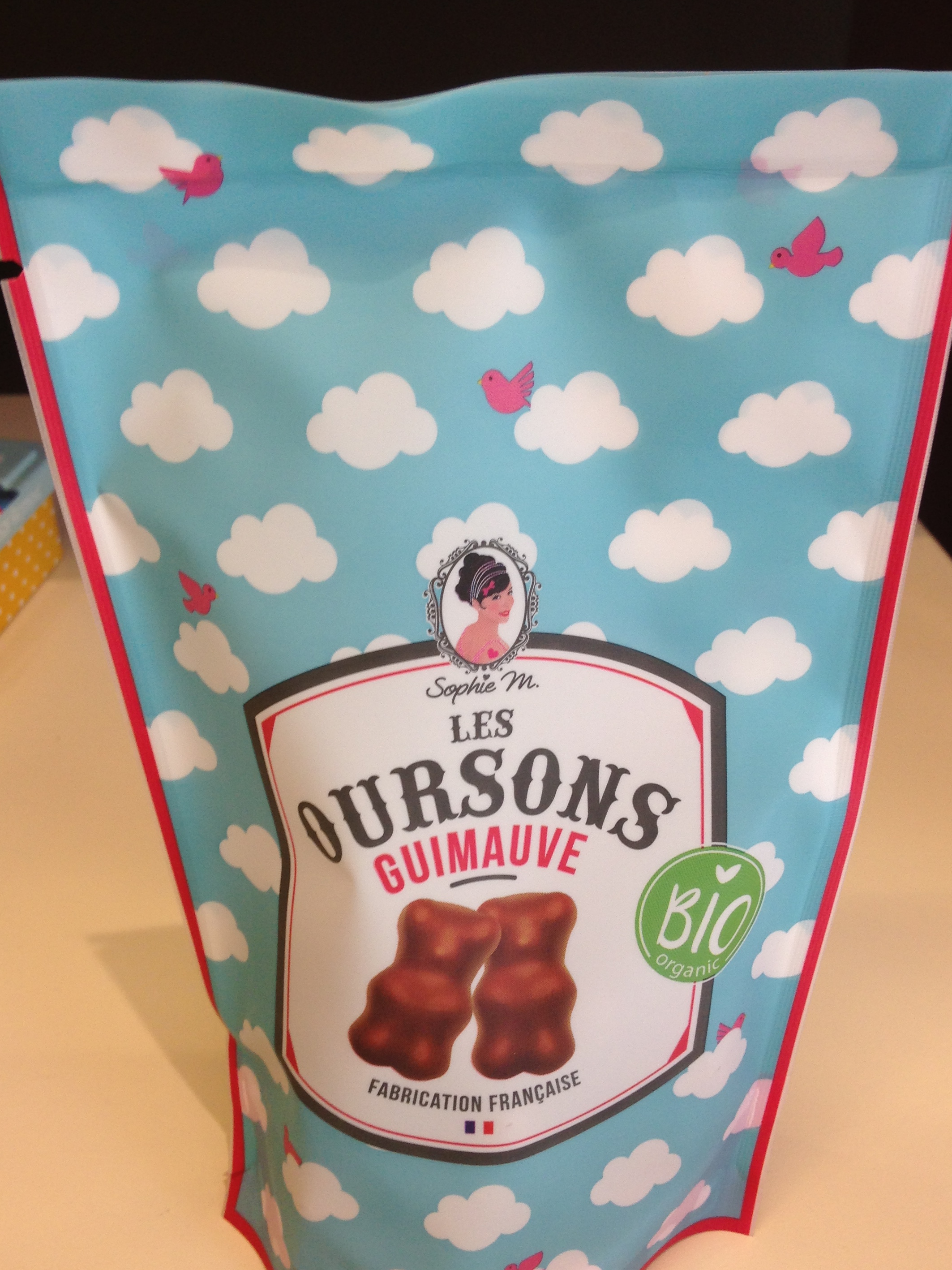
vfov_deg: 48.9
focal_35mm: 38
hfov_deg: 37.7
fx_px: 1394
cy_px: 680
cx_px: 480
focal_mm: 4.12
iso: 64
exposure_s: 1/50
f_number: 2.4
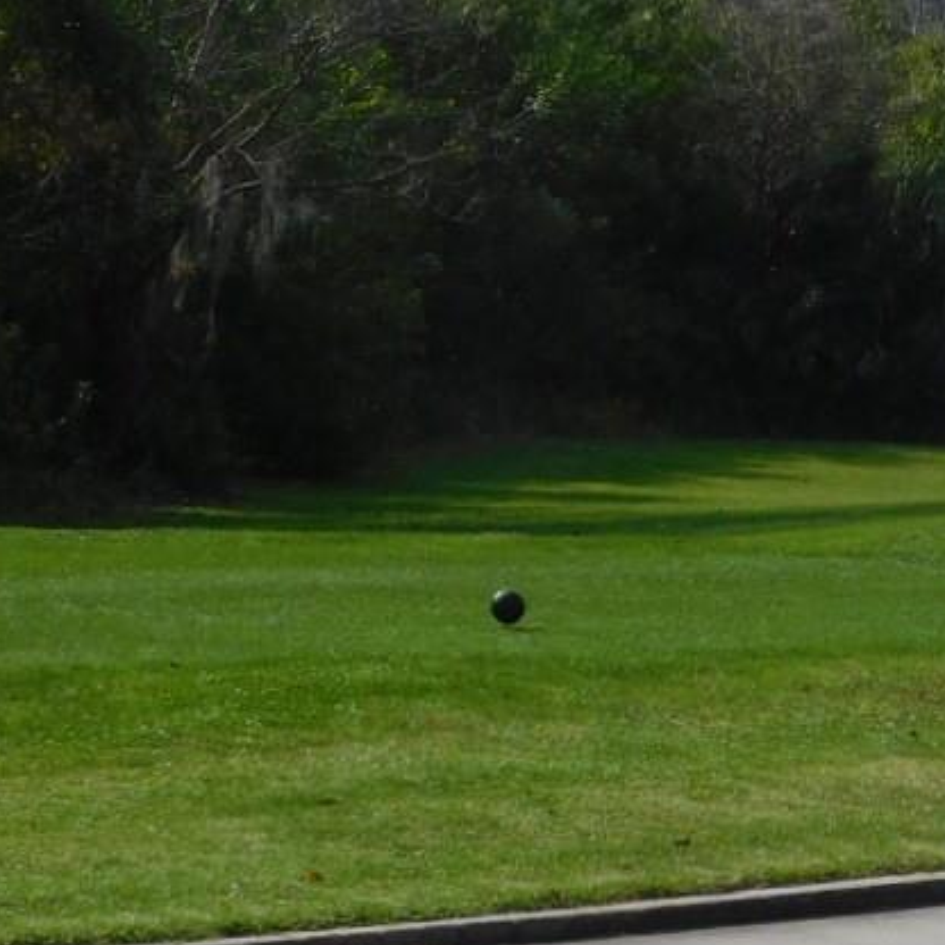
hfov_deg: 5.6
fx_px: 9544
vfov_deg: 5.7
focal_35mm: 309
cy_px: 270
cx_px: 1479
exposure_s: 1/1000
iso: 125
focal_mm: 16.1
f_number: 4.5
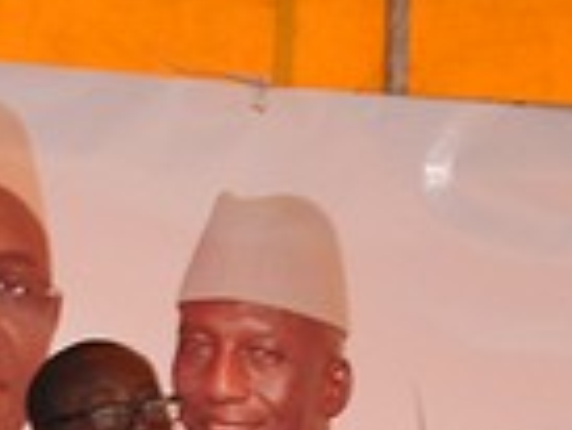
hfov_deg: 6.0
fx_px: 5342
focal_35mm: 323
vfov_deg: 4.4
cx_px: -361
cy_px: 1248
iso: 400
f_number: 6.3
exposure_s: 1/100
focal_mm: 34
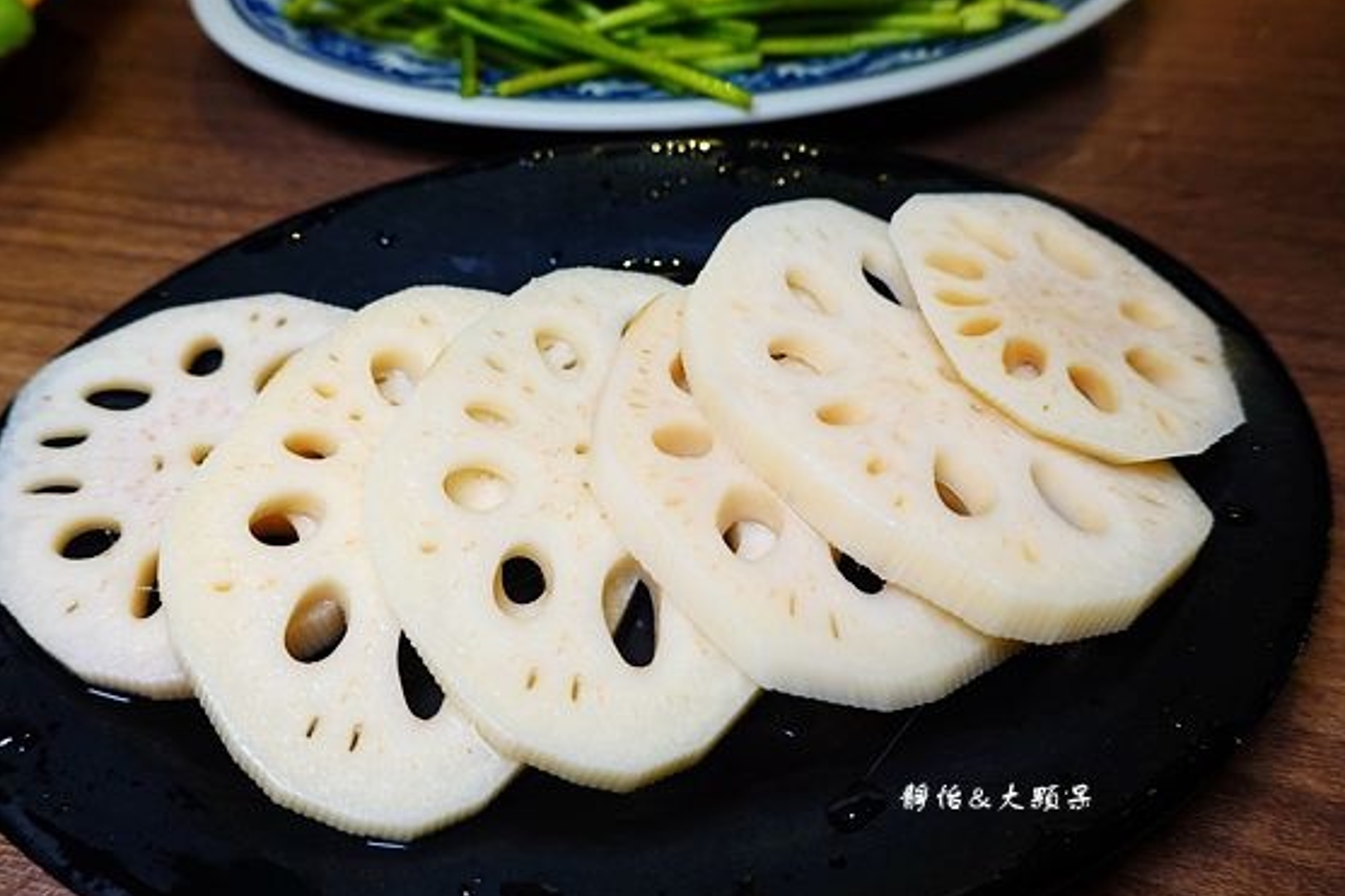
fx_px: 1046
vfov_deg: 46.4
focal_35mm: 28
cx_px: 589
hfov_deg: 65.3
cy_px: 426
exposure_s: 1/50
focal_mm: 9
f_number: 2.8
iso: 125
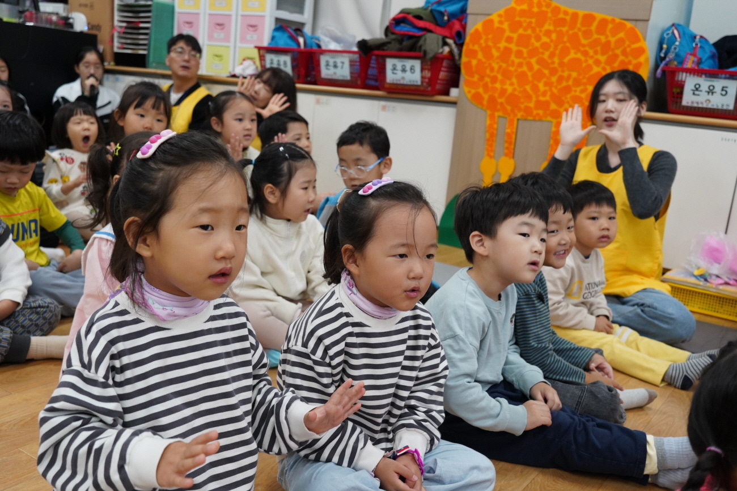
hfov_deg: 53.1
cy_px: 246
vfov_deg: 36.9
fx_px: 737
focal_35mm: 36
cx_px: 368
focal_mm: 36
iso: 2500
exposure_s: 1/125
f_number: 5.6
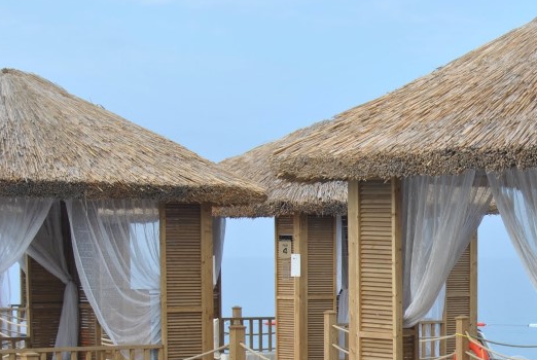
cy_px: 373
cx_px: 518
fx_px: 2167
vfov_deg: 9.4
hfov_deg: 13.9
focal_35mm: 145
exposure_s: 1/200
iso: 100
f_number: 7.1
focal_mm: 44
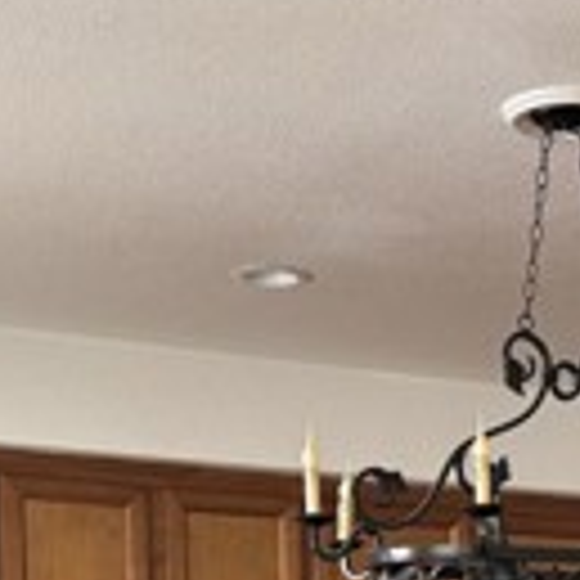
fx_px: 1990
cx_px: 517
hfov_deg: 16.4
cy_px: 940
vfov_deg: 15.0
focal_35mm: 105
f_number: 1.78
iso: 250
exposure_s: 1/60
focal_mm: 6.76
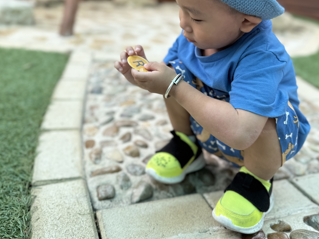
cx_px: 159
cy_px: 59
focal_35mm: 33
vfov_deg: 41.6
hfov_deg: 55.3
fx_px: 304
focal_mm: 6.76
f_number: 1.78
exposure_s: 1/813
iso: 80
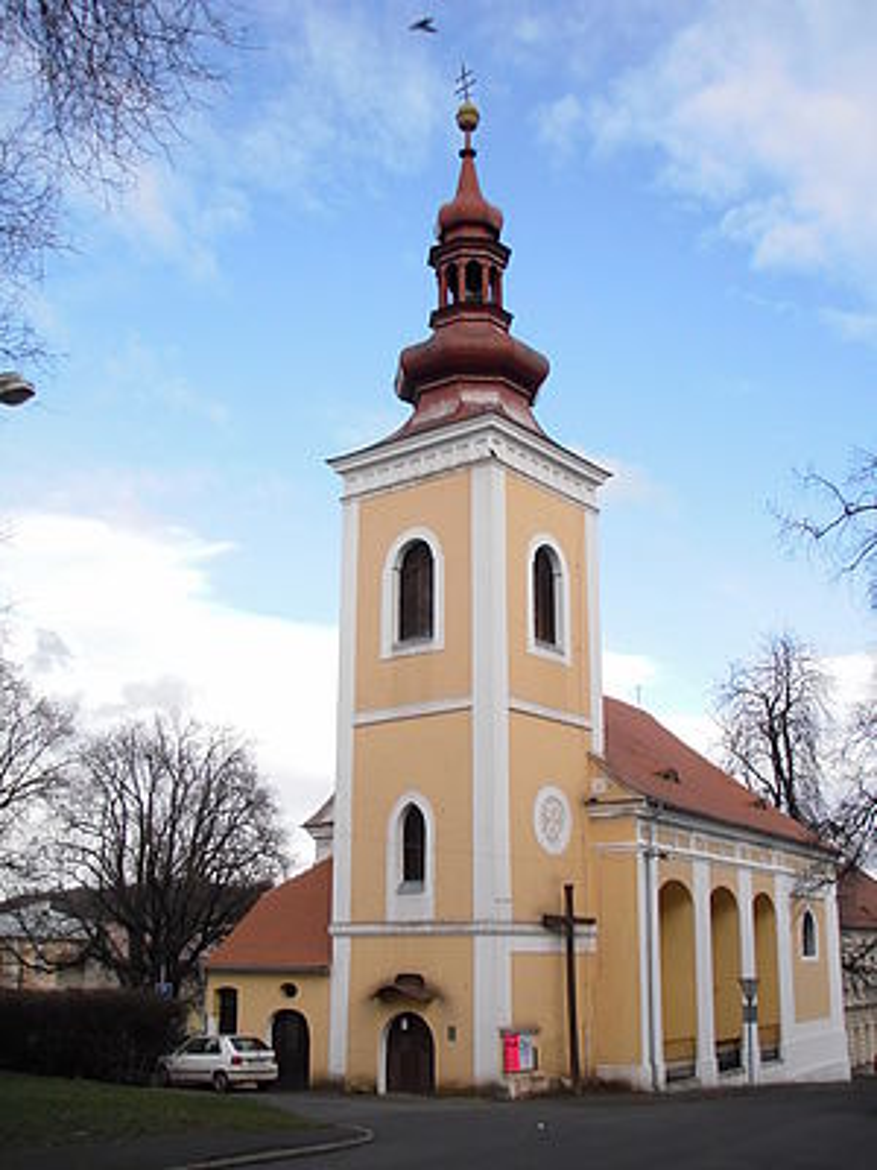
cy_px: 585
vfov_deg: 49.0
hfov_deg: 37.7
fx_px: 1284
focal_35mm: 38
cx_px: 438
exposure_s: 1/160
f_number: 6.6
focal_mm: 6.7
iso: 100
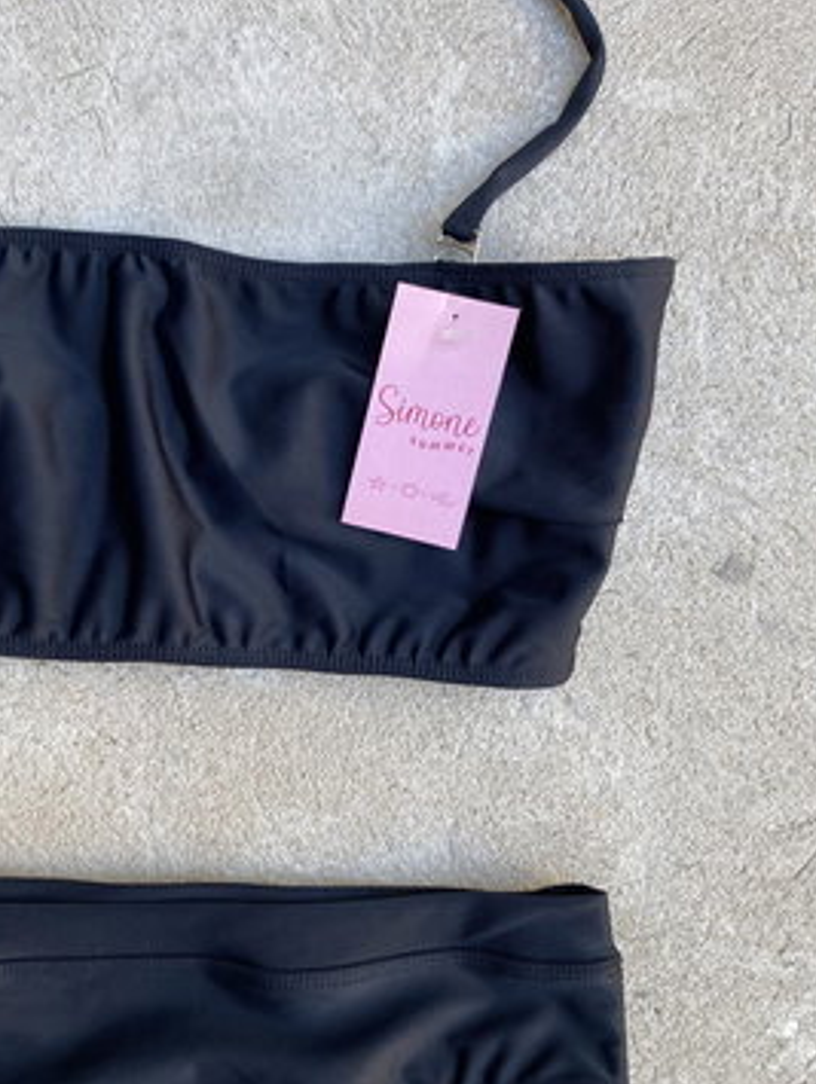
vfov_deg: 47.6
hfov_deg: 36.6
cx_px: 287
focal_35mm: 39
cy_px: 631
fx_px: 1224
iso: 50
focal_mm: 4.25
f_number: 1.8
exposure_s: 1/121
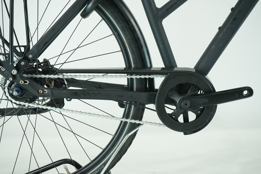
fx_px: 420
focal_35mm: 58
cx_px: 130
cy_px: 87
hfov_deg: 34.5
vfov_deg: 23.4
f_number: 7.1
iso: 2500
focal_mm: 58
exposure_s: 1/200
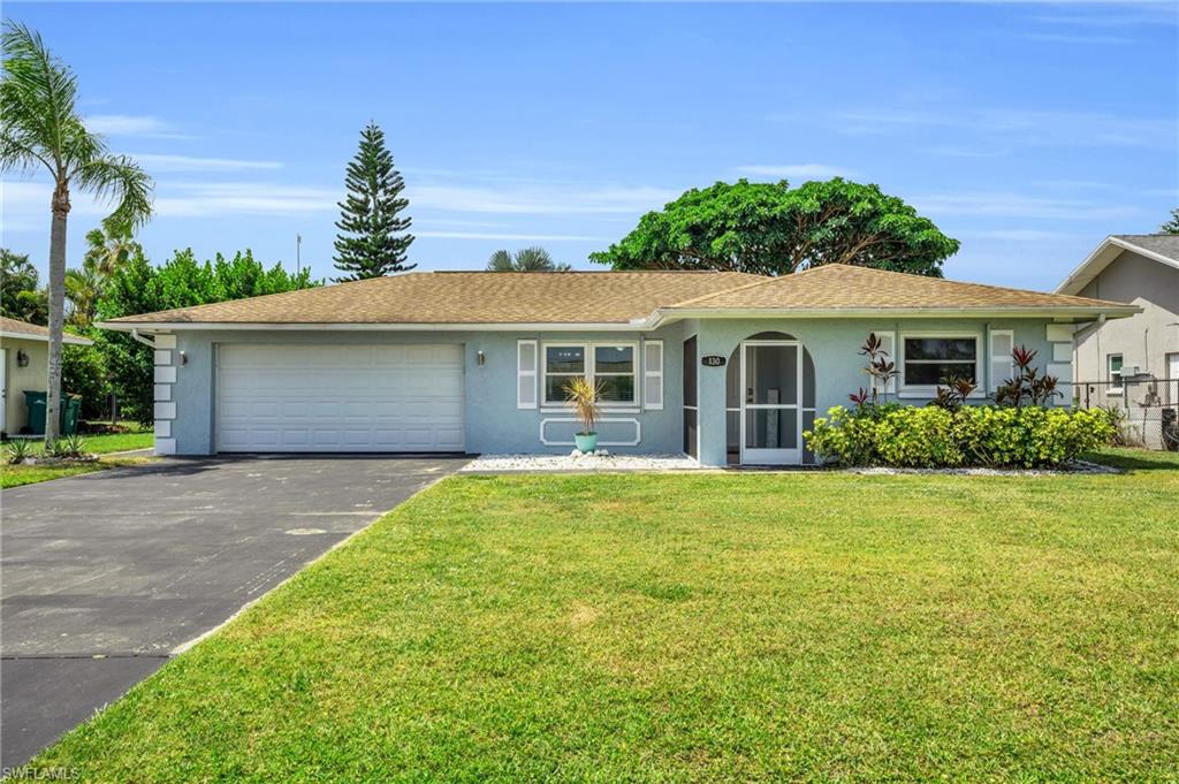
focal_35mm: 26
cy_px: 392
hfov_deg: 69.4
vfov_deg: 49.5
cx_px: 590
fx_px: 851
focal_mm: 26
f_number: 9
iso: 200
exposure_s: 1/500
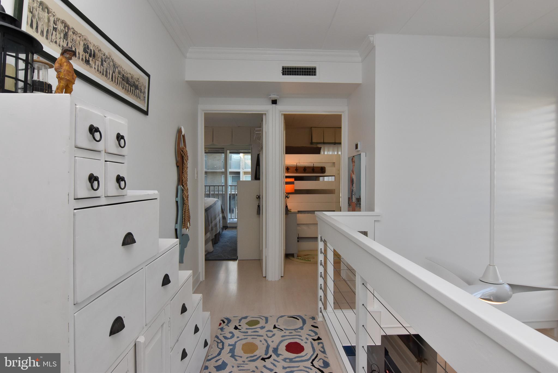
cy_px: 186
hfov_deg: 90.0
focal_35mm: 18
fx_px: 279
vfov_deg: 67.5
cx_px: 279
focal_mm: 12
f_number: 9
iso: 800
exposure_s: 1/100
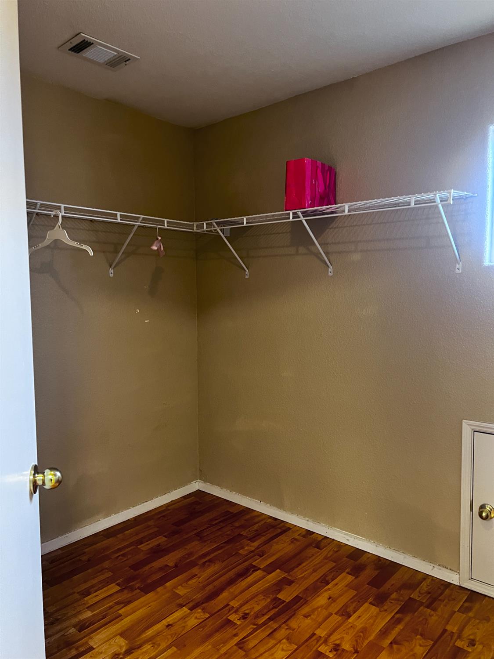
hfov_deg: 53.1
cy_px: 330
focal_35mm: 26
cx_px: 247
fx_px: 495
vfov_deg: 67.3
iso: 400
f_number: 1.5
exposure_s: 1/60
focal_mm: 5.7
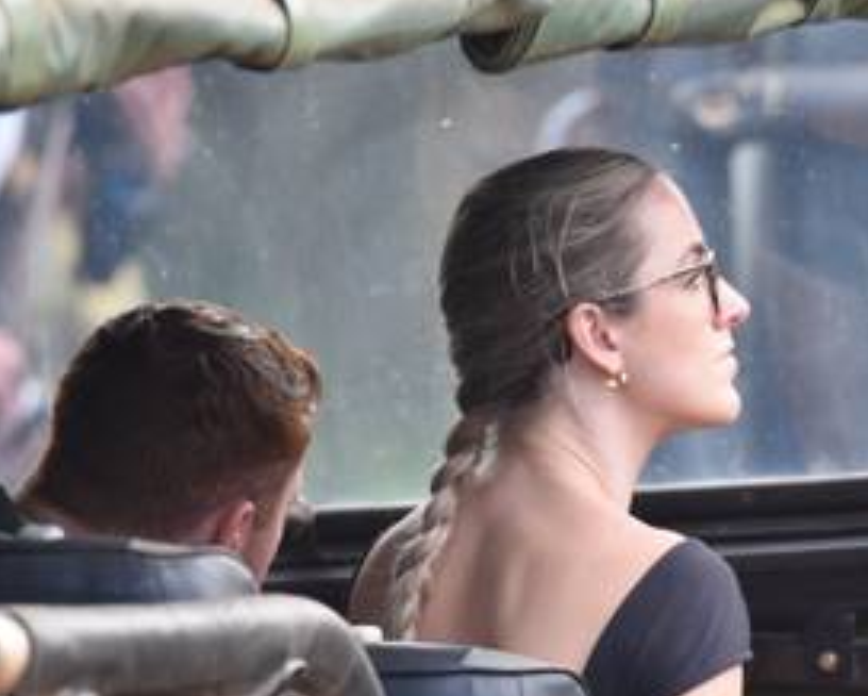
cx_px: 651
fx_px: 25528
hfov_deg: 1.9
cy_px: 399
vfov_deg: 1.6
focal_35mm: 993
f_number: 6.3
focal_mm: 600
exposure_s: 1/125
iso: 1600
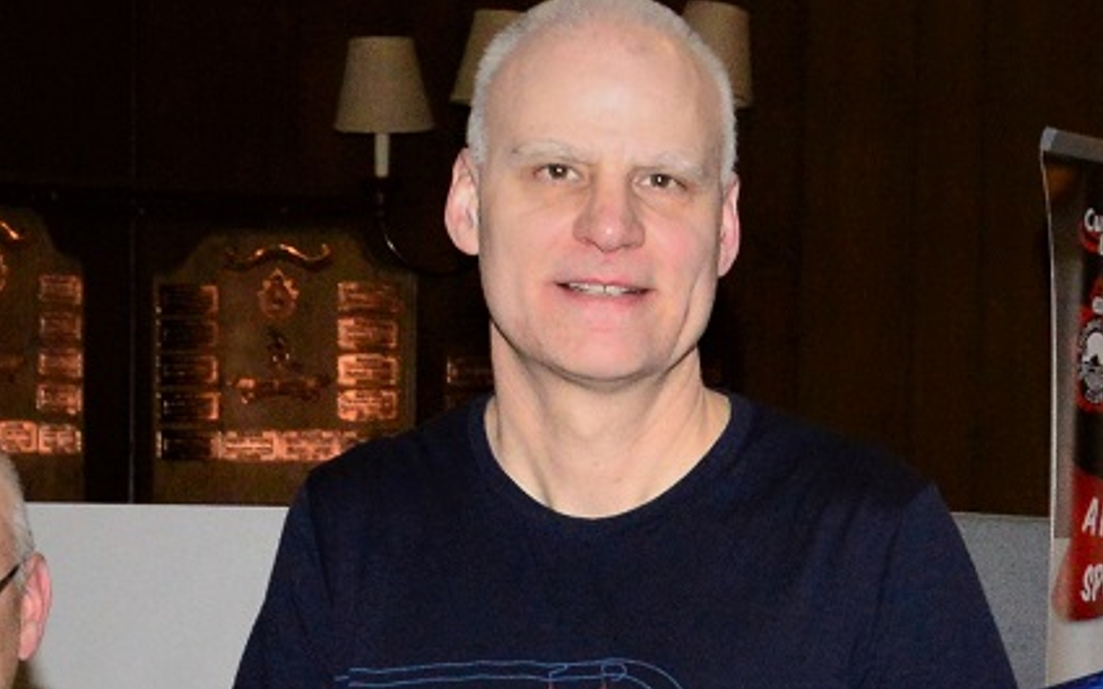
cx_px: 1025
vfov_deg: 13.7
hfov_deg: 22.2
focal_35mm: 91
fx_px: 2735
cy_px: 949
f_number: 8
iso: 1600
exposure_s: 1/125
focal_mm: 22
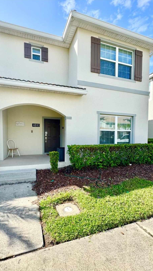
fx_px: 115
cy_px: 141
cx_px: 66
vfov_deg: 99.3
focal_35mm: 16
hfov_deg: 66.7
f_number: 2.2
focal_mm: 2.22
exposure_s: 1/681
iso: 50
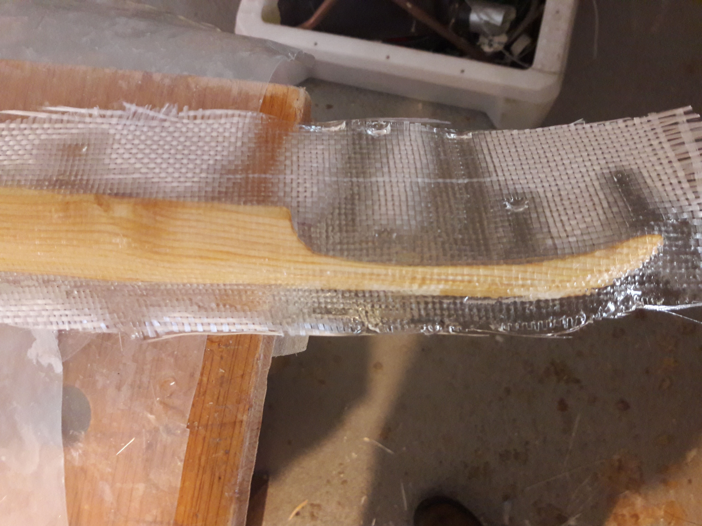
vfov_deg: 49.7
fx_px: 568
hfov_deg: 63.4
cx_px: 351
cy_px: 263
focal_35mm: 28
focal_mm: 3.7
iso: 250
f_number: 1.9
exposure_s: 1/17
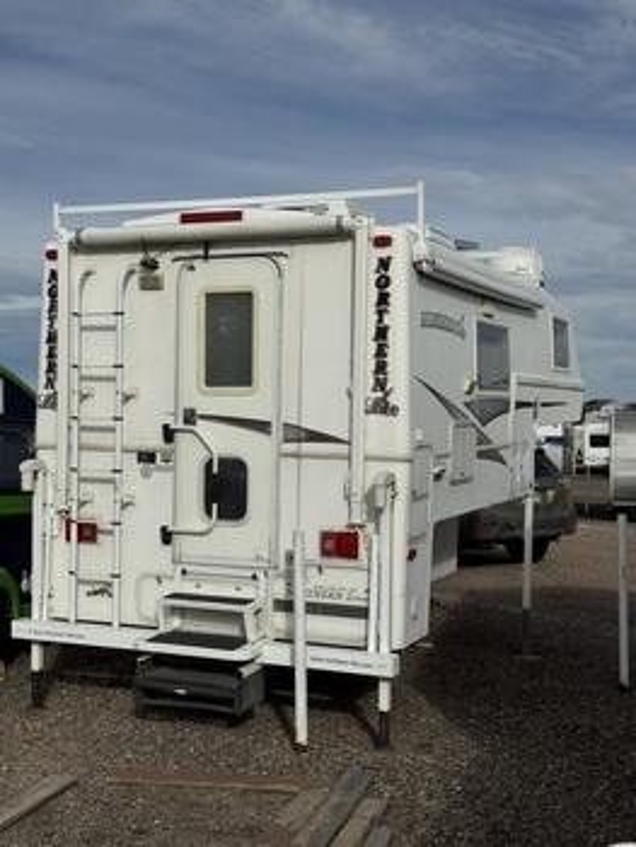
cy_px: 424
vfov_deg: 39.6
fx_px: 1174
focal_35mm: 48
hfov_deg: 30.3
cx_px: 318
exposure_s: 1/12500
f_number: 1.78
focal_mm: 6.76
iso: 64
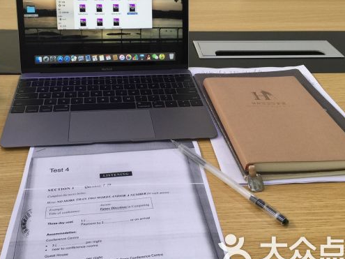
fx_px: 409
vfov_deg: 35.0
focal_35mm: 41
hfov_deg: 45.7
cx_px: 149
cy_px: 104
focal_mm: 4.15
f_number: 2.2
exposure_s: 1/33
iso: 64
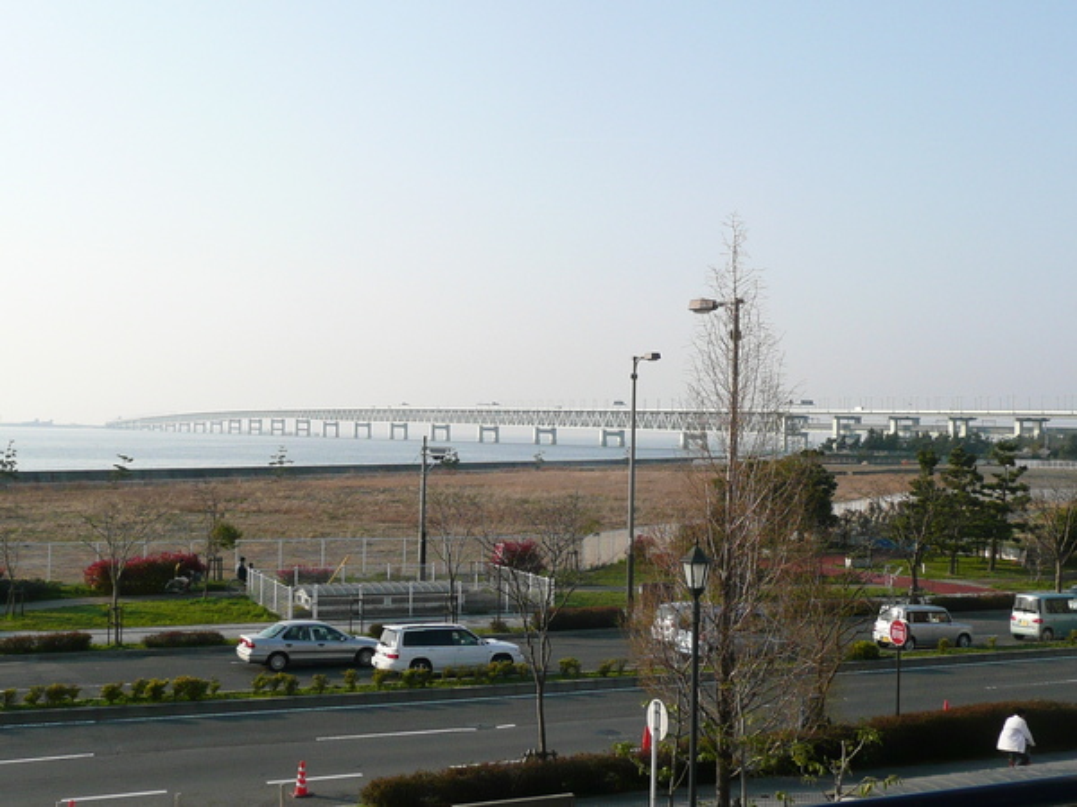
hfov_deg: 42.1
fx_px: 1400
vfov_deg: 32.2
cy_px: 404
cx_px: 538
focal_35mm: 45
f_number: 3.4
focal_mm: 4.9
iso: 100
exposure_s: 1/640
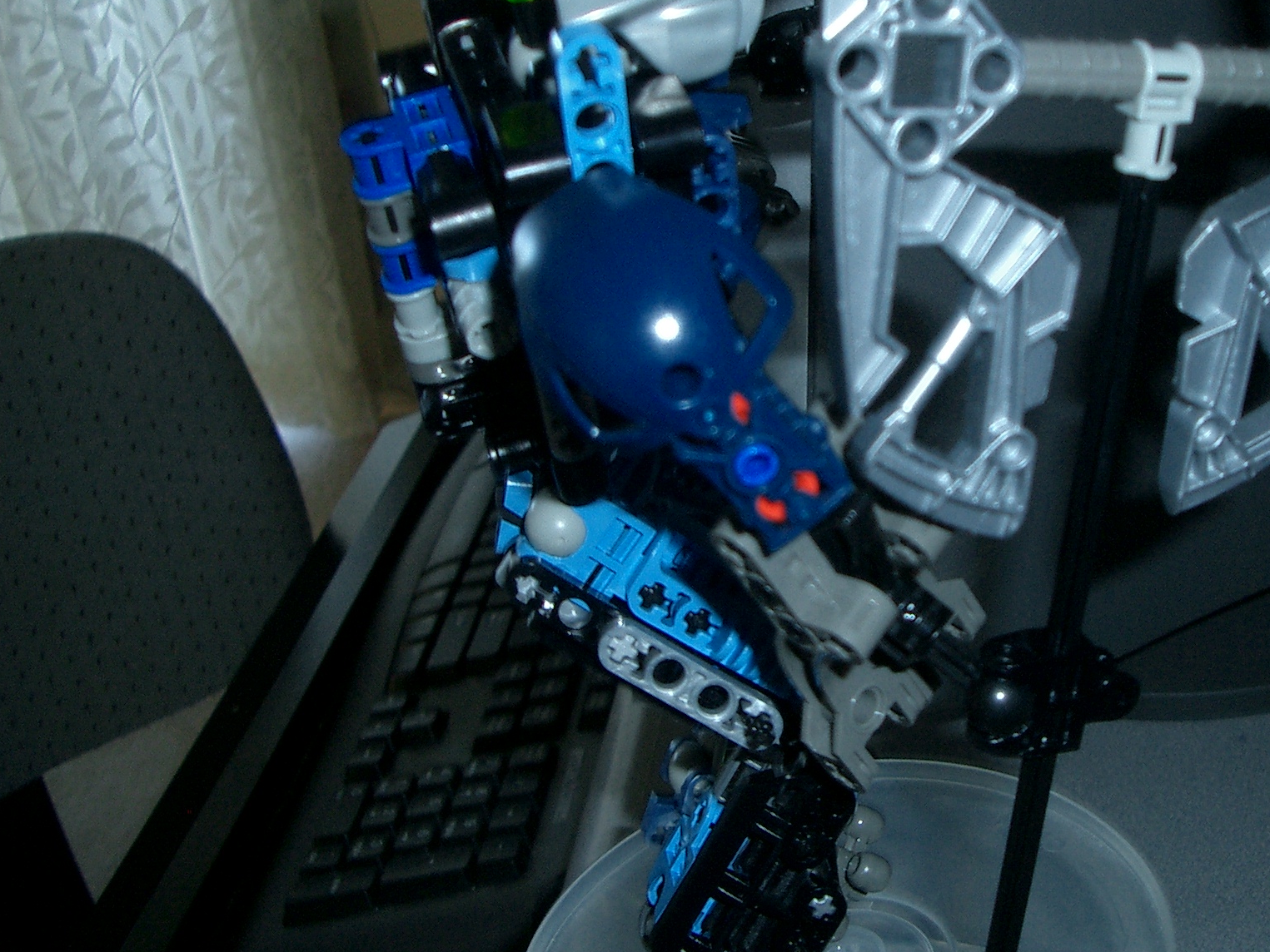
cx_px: 837
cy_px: 462
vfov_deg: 30.9
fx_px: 1724
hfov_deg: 40.0
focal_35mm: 47
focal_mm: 5.8
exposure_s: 1/40
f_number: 2.6
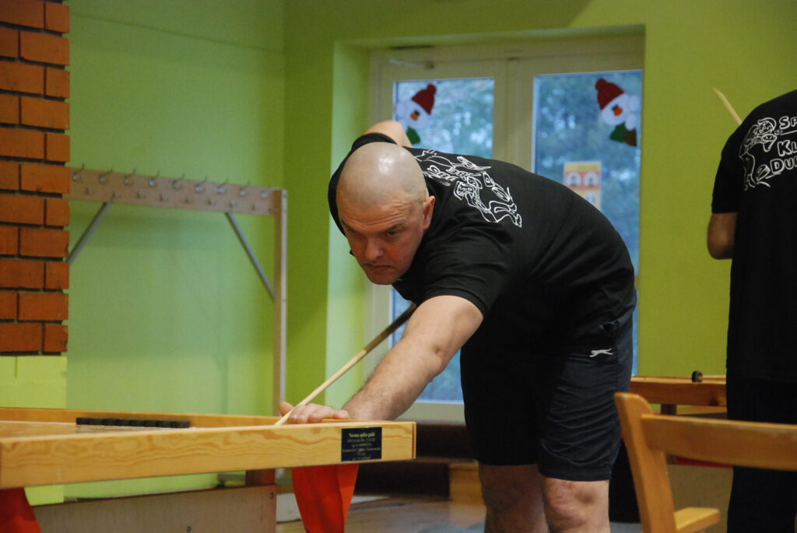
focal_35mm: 120
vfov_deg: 11.4
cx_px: 398
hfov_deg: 17.0
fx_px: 2659
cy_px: 266
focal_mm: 80
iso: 1600
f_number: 5.6
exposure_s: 1/40
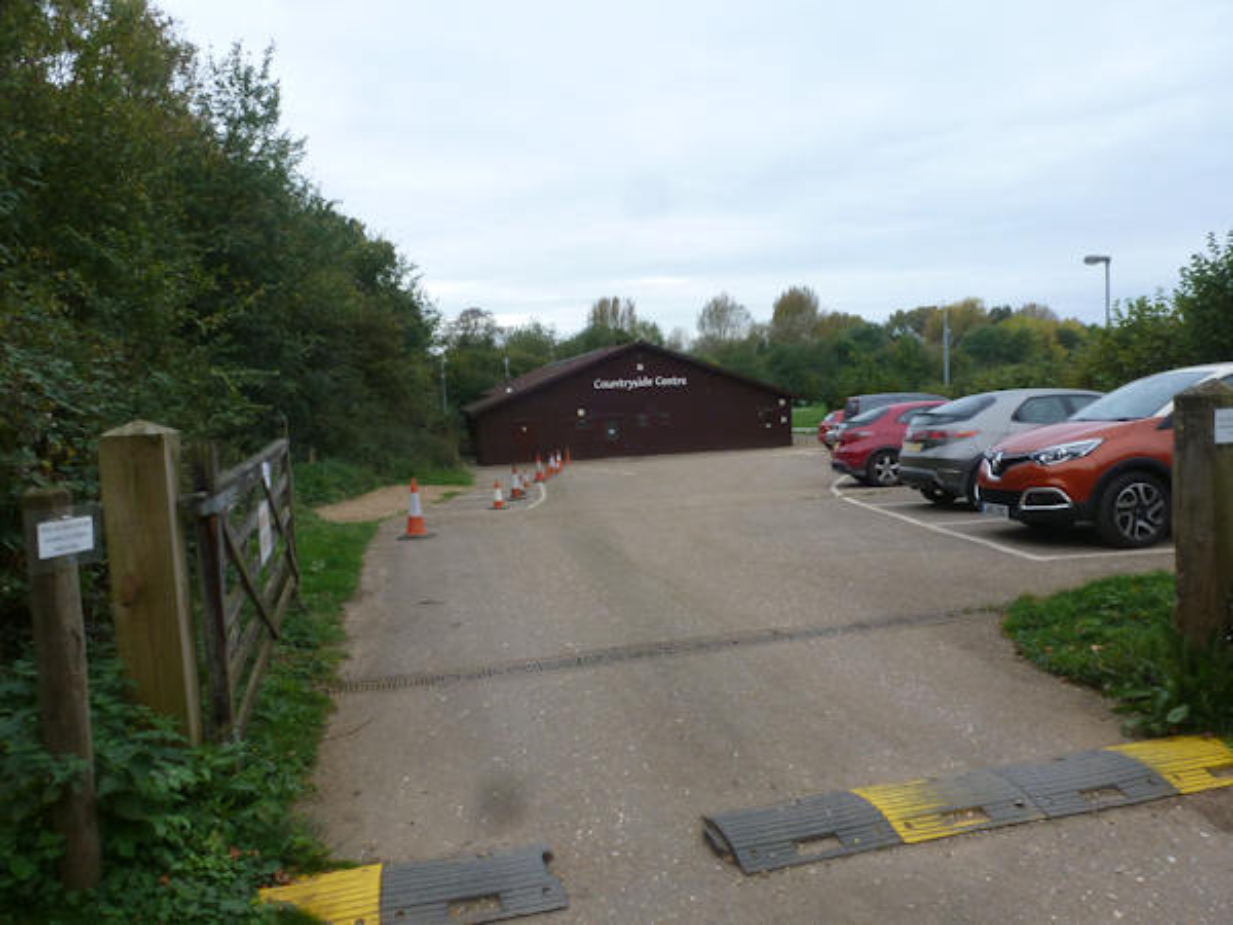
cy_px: 462
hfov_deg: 71.6
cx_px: 616
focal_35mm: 24
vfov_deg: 56.8
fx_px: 855
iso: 200
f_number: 4
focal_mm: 4.3
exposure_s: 1/250
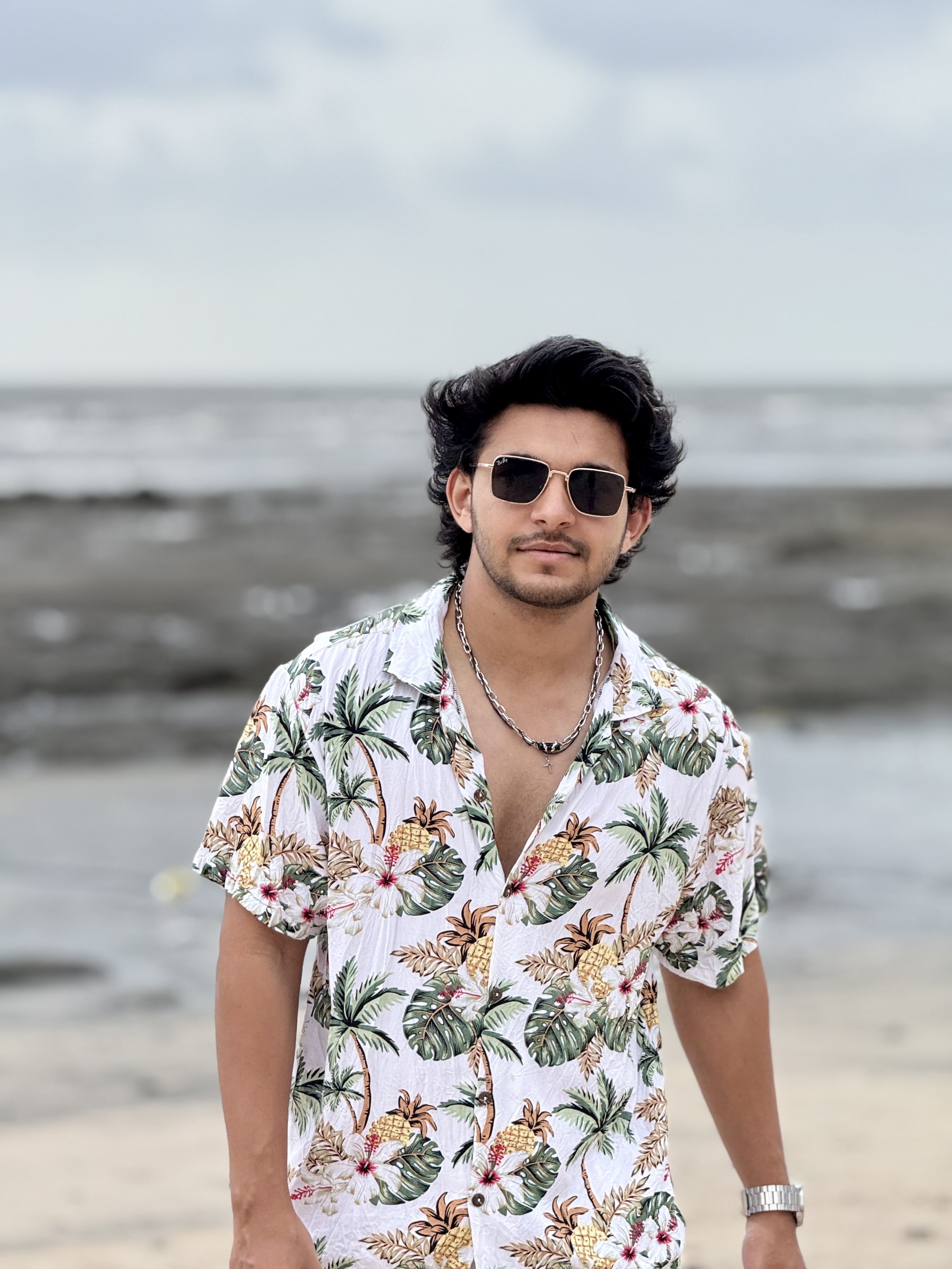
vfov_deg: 16.4
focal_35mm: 120
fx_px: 4400
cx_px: 476
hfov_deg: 12.3
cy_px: 634
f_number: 2.8
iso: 50
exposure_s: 1/358
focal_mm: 15.66
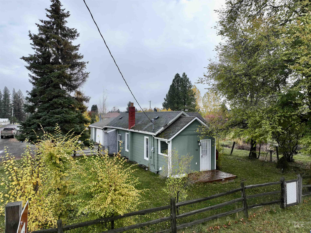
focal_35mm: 24
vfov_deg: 56.8
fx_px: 216
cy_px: 116
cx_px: 156
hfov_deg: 71.6
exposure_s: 1/1250
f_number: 2.8
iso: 200
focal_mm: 12.29
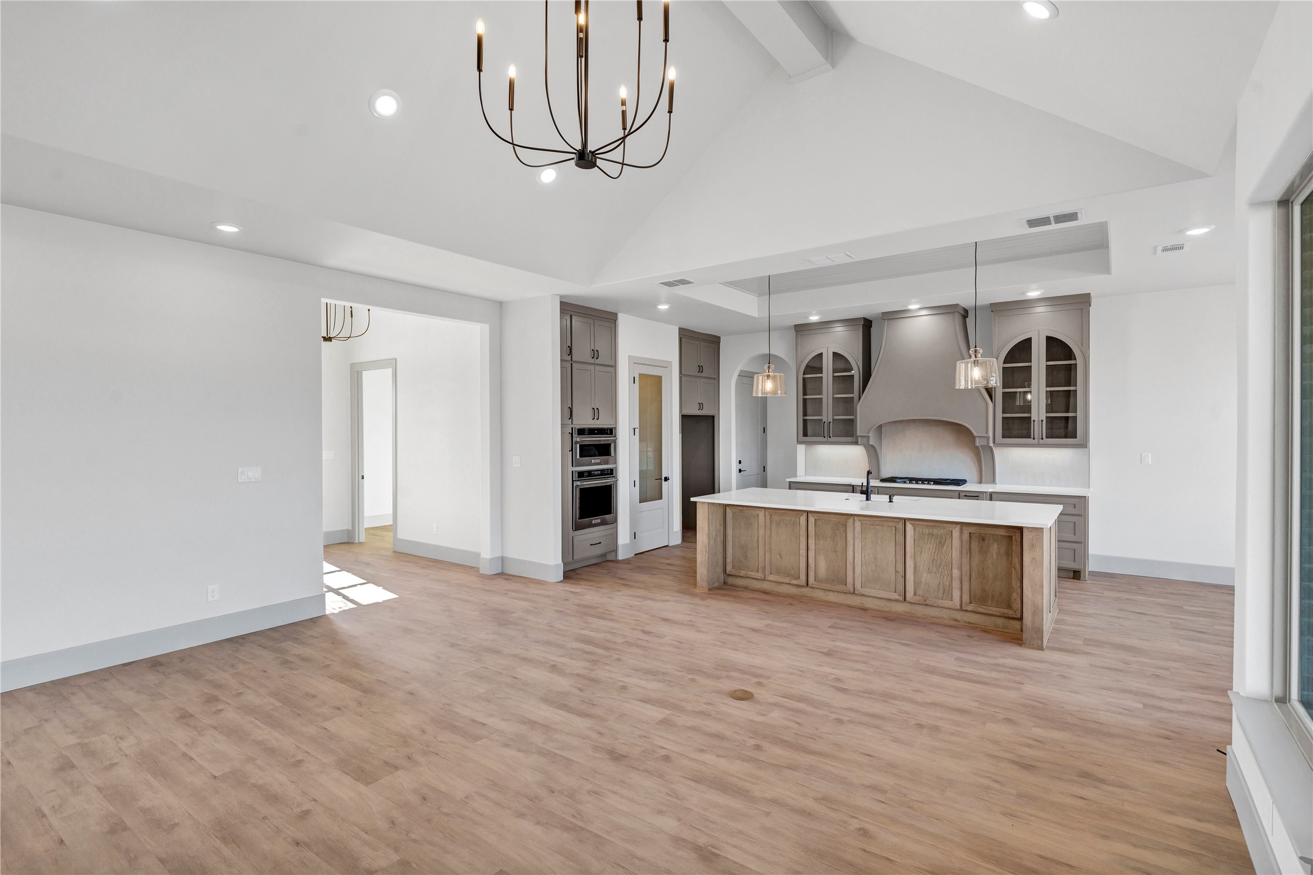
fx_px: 620
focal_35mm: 17
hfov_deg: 93.3
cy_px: 438
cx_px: 656
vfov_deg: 70.4
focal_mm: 17
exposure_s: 1/50
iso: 320
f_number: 8
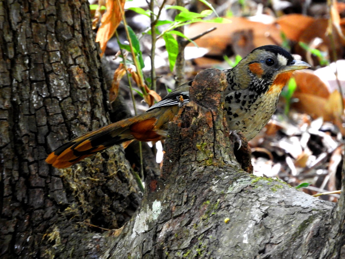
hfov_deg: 2.5
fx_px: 7973
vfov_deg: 1.9
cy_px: 130
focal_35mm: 800
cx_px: 172
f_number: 5.6
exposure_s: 1/60
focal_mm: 143.3
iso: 500
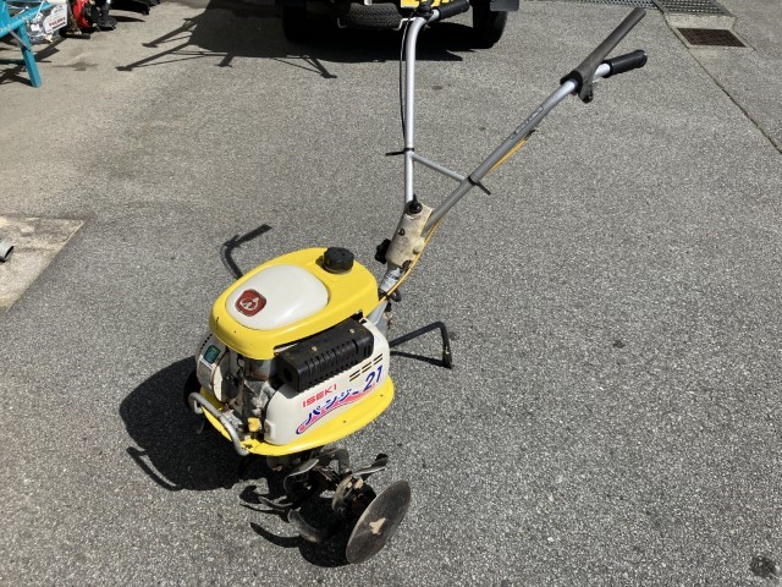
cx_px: 391
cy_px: 294
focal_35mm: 28
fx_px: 633
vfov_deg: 49.7
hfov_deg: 63.4
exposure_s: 1/2857
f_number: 1.8
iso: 32
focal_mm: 3.99
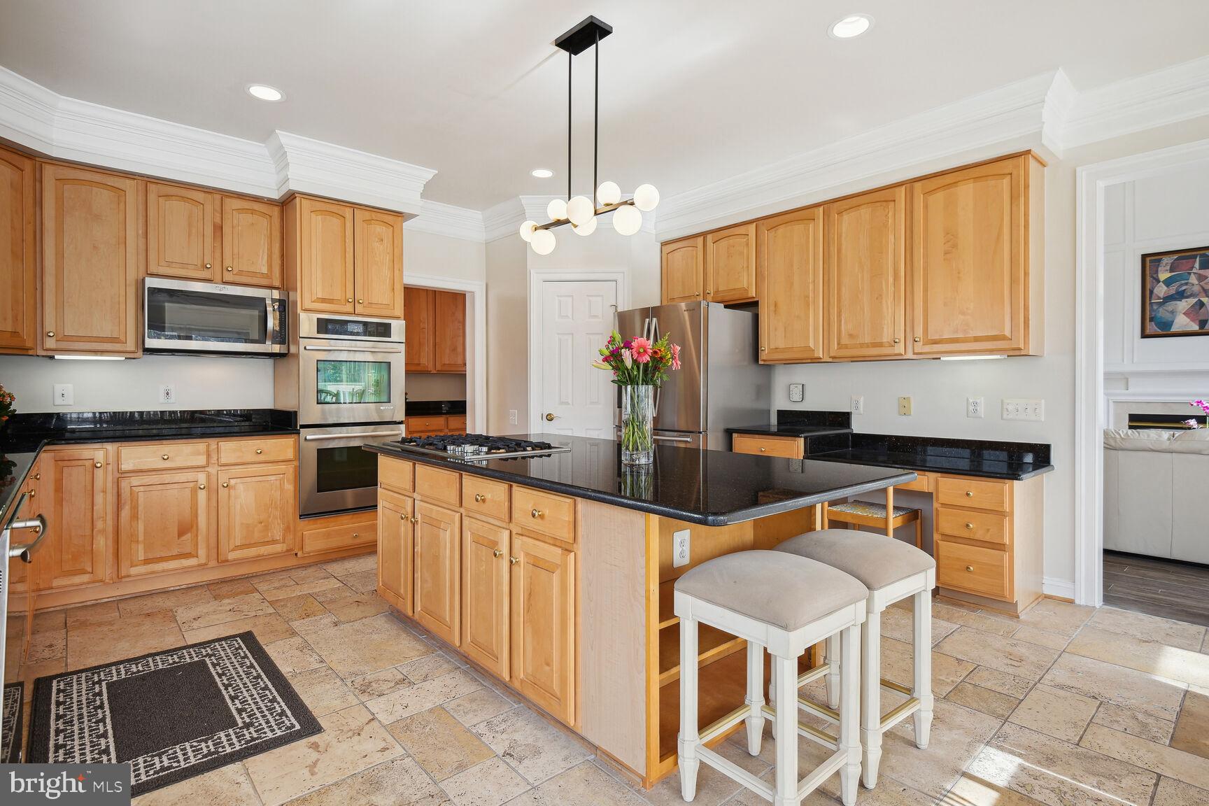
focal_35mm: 18
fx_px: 604
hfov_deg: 90.0
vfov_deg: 67.4
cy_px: 403
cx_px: 604
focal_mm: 18
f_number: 8
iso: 400
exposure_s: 1/30
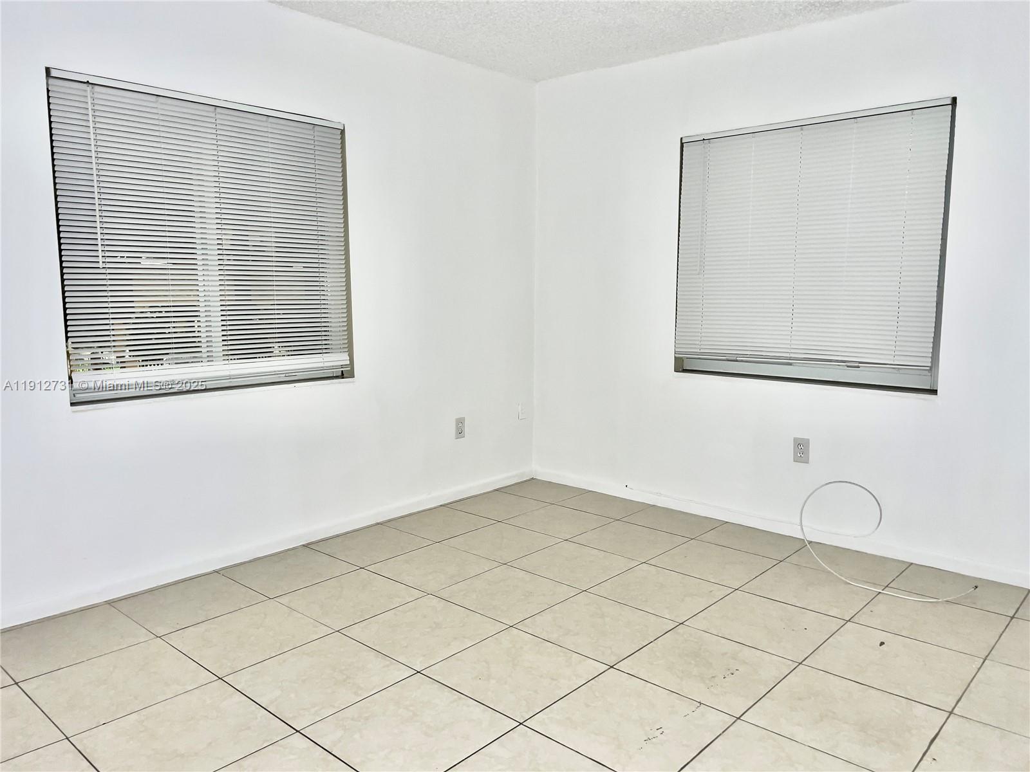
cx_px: 515
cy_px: 386
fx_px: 774
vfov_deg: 53.1
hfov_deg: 67.3
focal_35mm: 26
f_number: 1.5
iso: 40
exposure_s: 1/4
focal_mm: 5.7
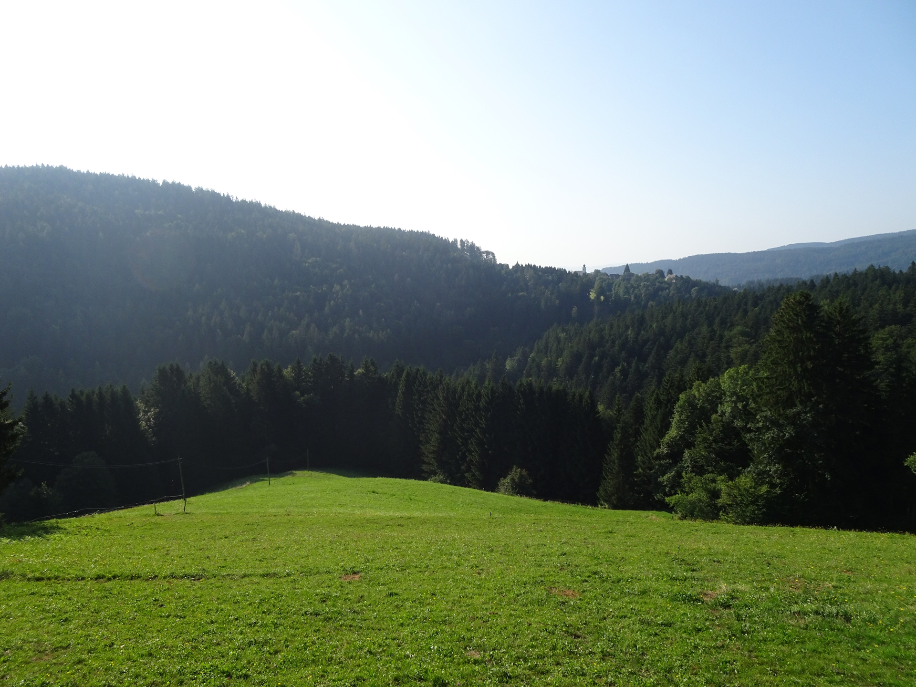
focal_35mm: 24
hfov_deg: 71.6
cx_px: 458
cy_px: 344
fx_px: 635
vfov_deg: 56.8
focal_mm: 4.1
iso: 80
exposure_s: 1/800
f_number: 3.5
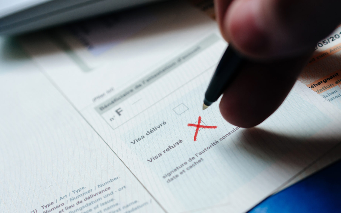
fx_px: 604
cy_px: 158
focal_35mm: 65
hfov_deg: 31.5
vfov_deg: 19.9
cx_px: 201
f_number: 4.5
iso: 320
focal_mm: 45
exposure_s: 1/320
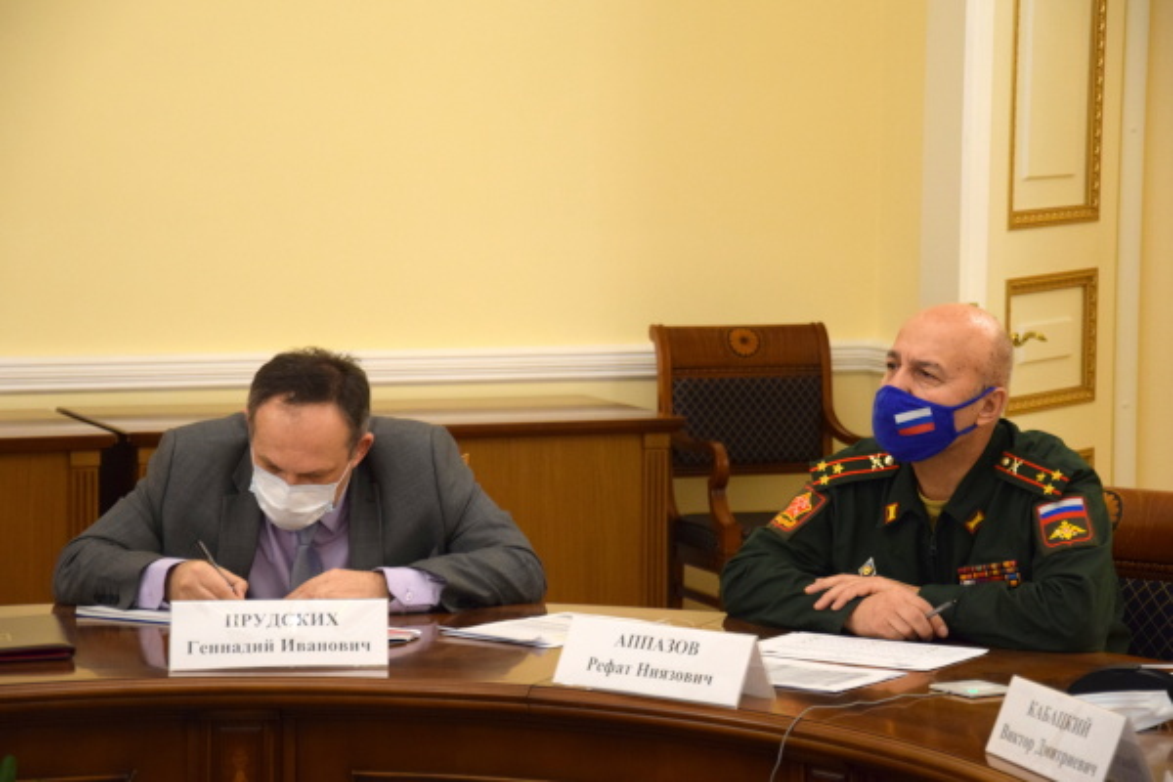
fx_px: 3910
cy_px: 391
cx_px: 586
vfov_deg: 11.4
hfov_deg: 17.1
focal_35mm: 120
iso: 1600
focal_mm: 80
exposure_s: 1/60
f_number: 5.3
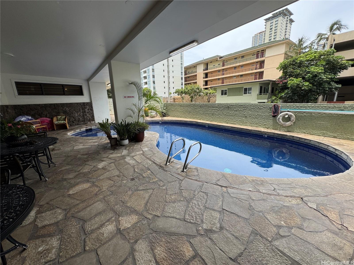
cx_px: 177
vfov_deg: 85.7
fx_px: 143
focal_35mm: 14
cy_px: 132
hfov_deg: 102.1
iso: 40
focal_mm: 2.22
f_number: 2.2
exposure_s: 1/467
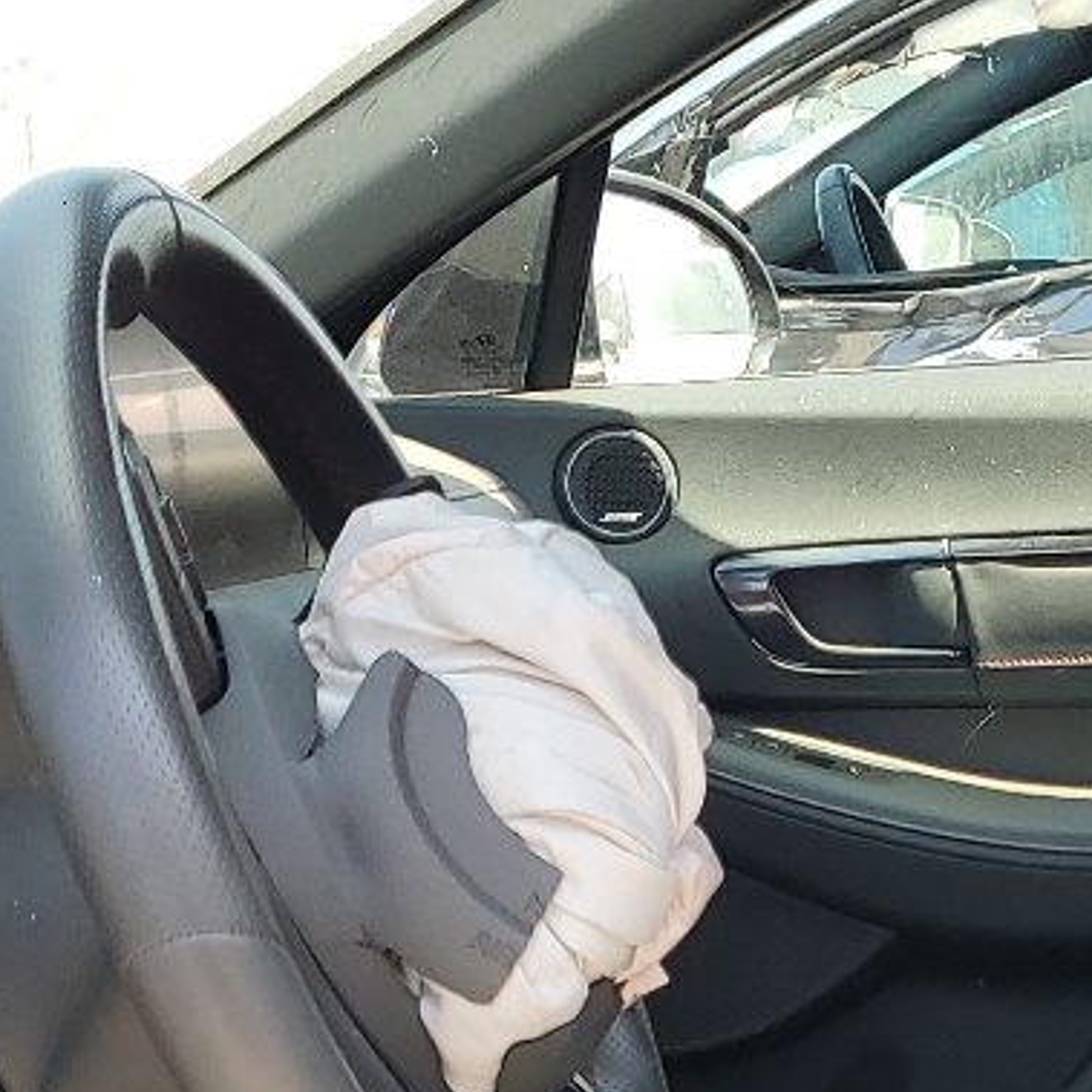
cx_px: 1006
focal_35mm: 97
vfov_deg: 16.5
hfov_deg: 17.6
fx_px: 3462
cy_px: 1565
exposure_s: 1/263
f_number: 1.5
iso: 50
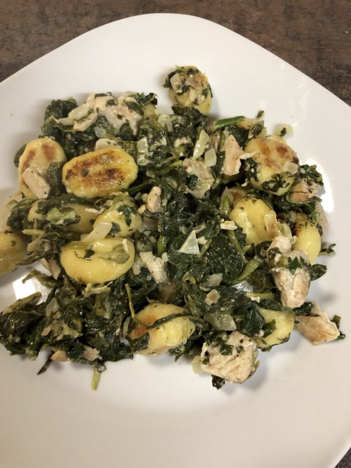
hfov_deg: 49.7
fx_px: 379
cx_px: 176
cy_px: 234
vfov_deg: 63.4
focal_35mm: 28
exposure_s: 1/17
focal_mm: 3.99
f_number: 1.8
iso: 64
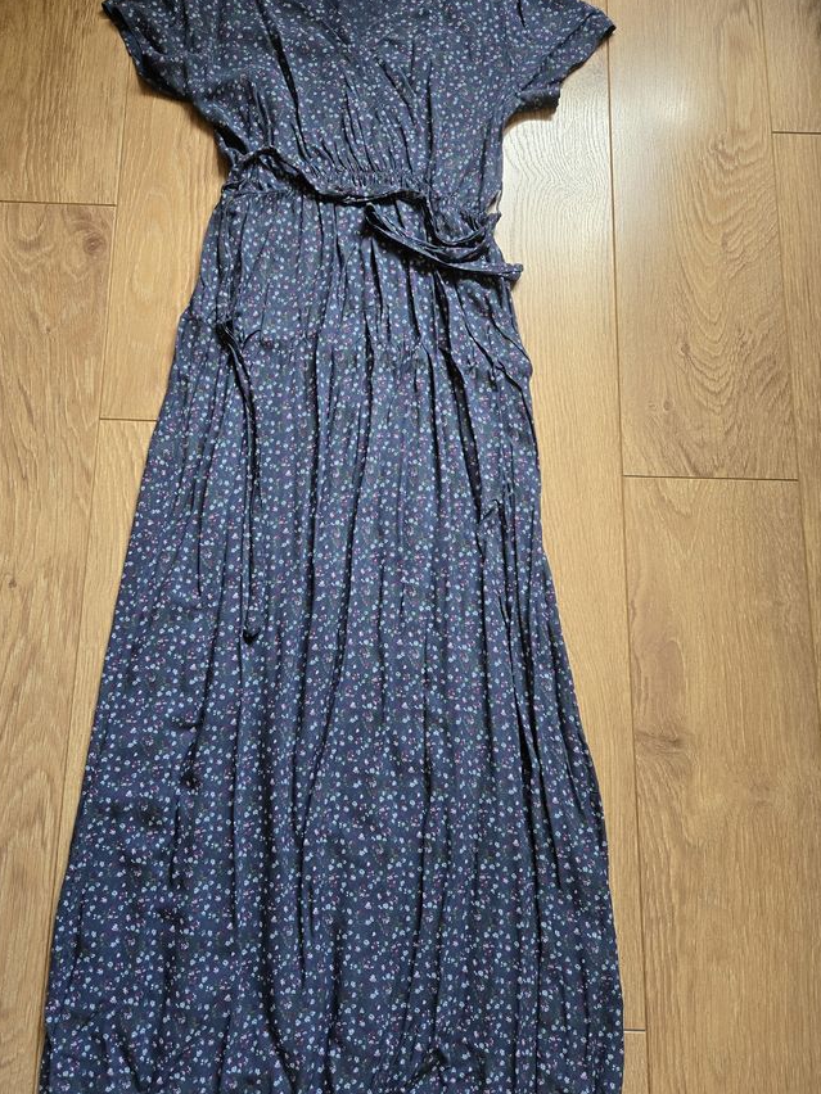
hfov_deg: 51.3
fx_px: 854
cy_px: 524
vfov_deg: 65.3
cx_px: 366
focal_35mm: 27
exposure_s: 1/100
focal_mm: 5.4
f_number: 1.8
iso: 400
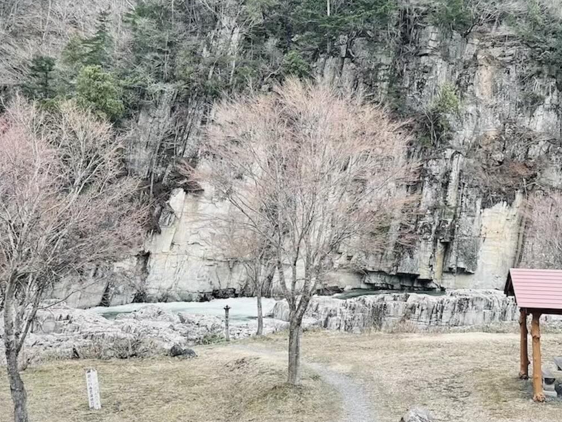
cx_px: 345
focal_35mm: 35
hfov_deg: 52.2
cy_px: 156
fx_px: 568
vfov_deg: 40.4
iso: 32
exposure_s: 1/516
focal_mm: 5.1
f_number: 1.6
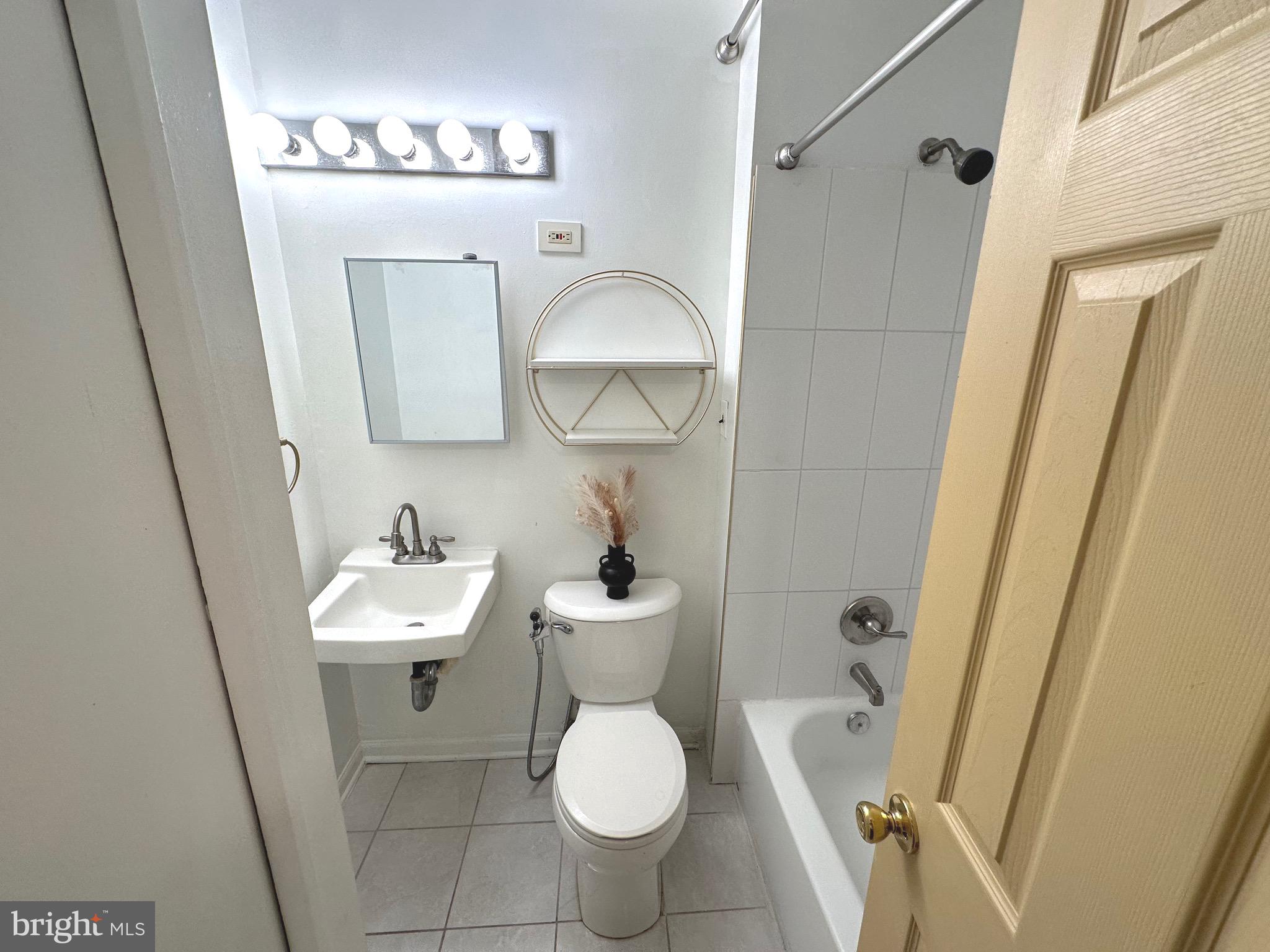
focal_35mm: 14
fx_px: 514
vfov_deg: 85.7
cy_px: 476
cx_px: 635
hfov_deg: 102.1
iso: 125
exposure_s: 1/120
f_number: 2.2
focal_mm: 2.22
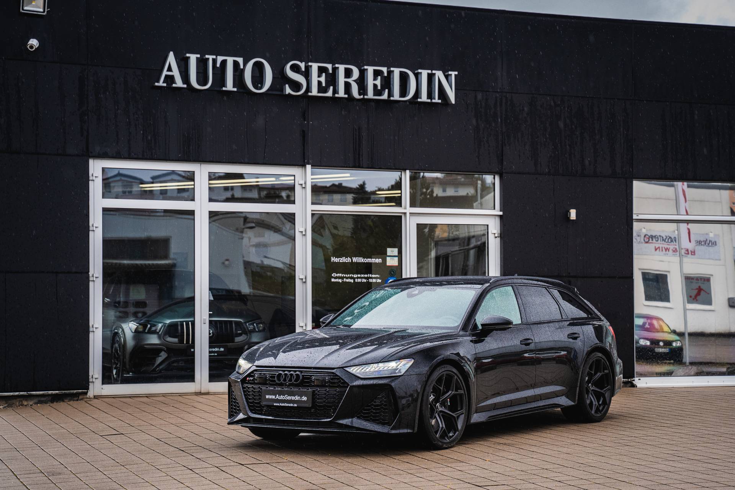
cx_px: 368
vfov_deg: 21.9
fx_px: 1266
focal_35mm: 62
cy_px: 245
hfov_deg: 32.4
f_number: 5.6
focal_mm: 62
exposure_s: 1/400
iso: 1250
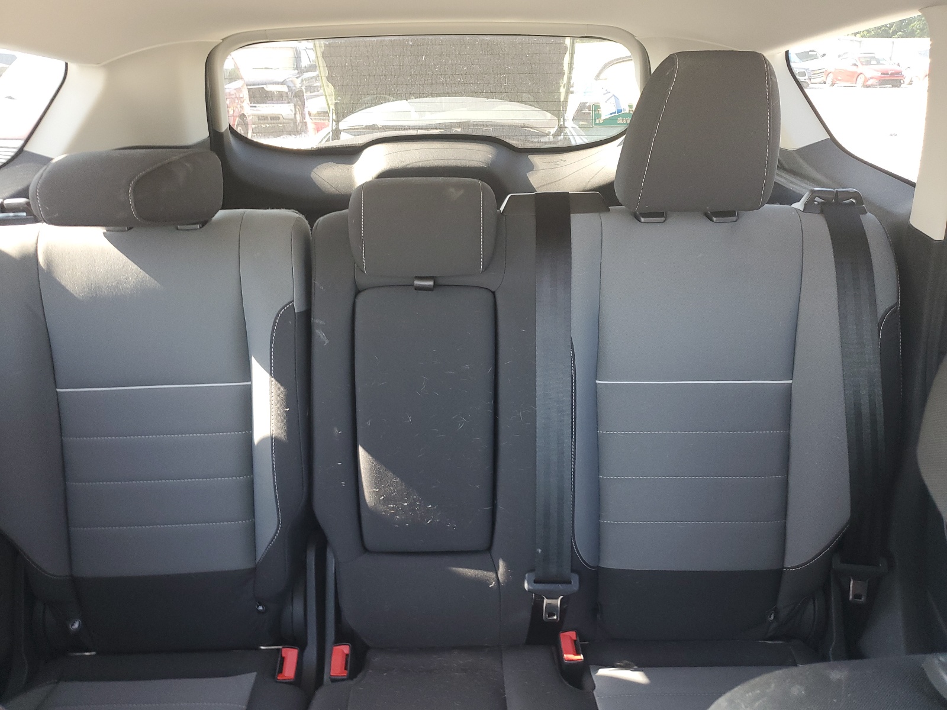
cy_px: 355
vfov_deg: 53.1
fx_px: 711
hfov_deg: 67.3
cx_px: 474
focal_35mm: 26
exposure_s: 1/60.2
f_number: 1.5
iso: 95
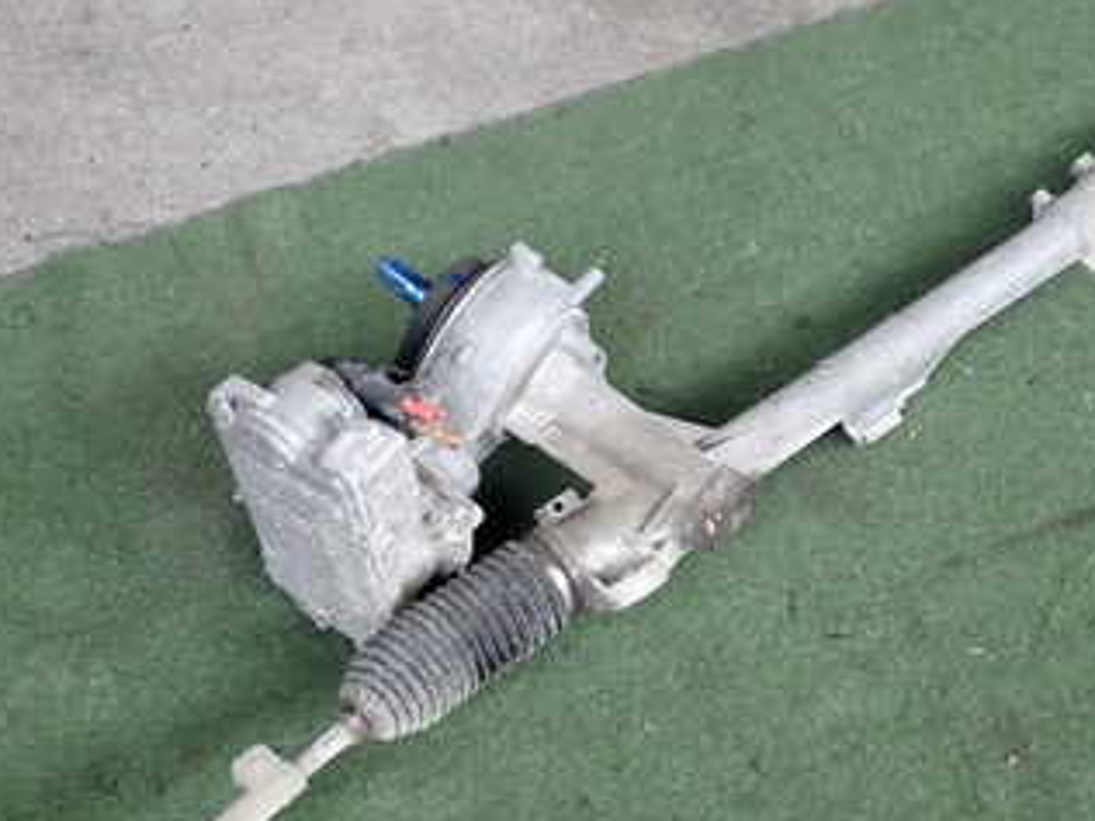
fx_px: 1803
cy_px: 499
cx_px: 631
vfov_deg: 25.6
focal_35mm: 57
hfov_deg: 33.7
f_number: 2.3
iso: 125
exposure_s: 1/125
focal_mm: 5.4
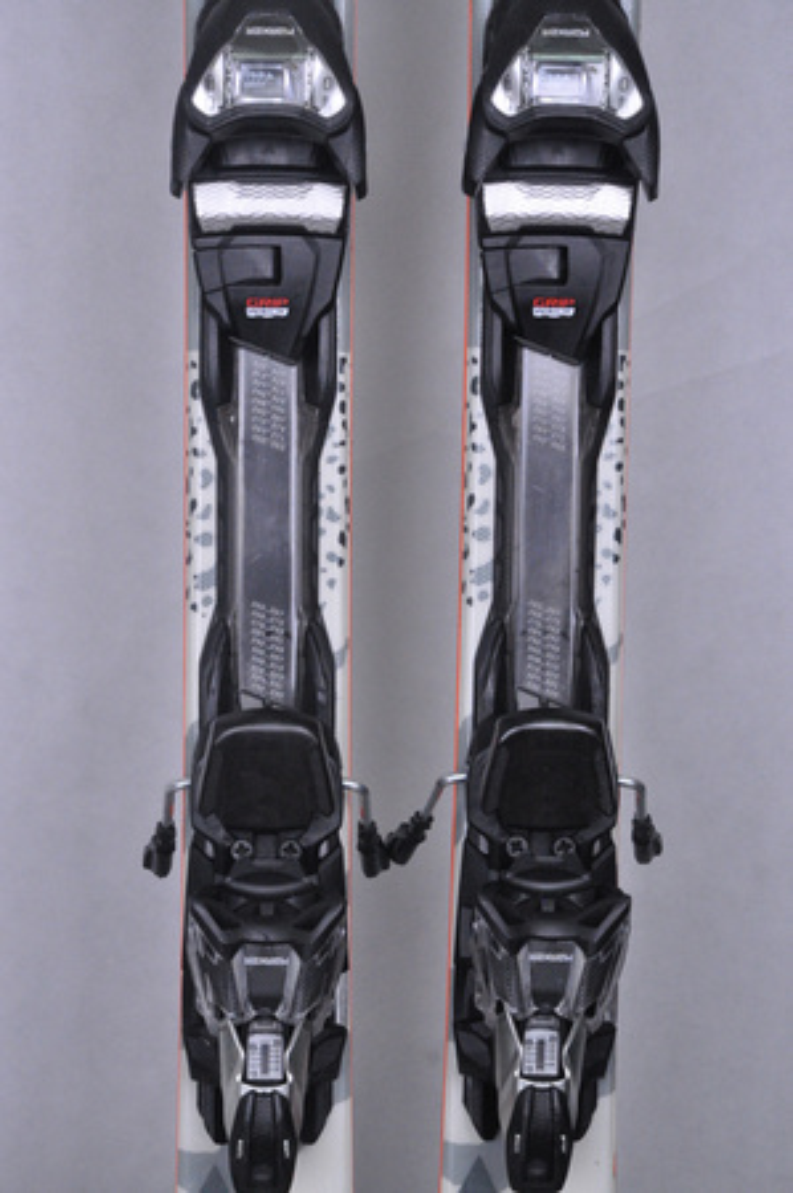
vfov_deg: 18.2
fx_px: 3726
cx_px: 396
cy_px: 596
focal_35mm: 112
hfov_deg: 12.2
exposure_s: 1/125
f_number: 8
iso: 3200
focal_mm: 75
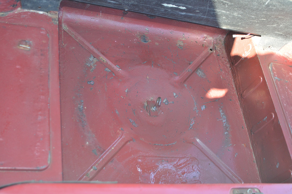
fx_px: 911
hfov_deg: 18.2
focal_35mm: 112
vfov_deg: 12.1
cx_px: 146
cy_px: 97
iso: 800
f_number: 5
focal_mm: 75
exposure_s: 1/250
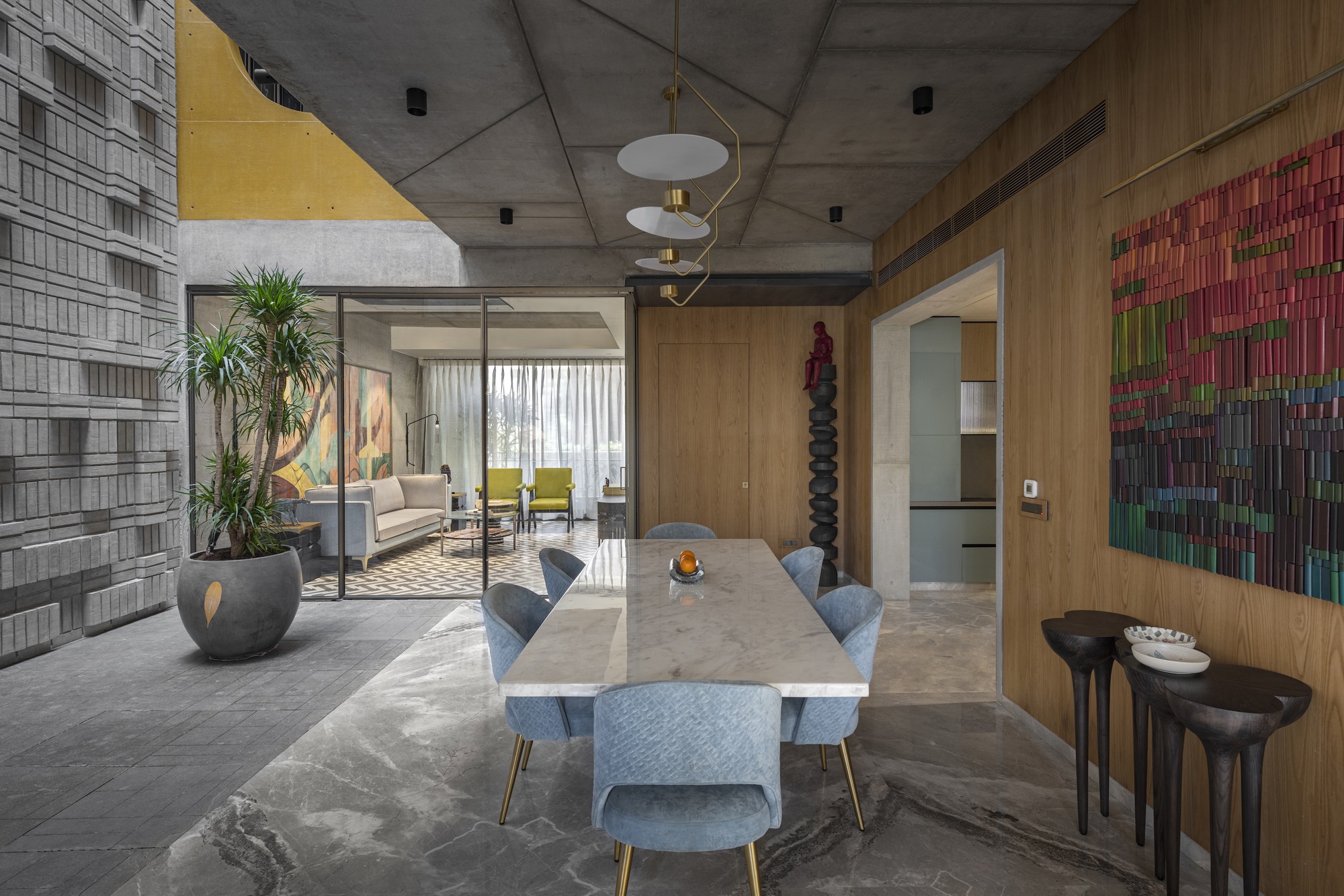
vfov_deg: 67.4
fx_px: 672
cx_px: 672
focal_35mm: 18
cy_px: 448
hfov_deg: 90.0
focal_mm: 18
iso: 200
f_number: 9
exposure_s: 1/3
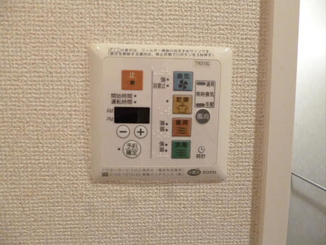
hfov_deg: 71.6
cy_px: 122
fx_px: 226
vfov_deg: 56.9
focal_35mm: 24
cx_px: 163
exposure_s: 1/40
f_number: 2.5
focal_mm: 4.3
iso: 800
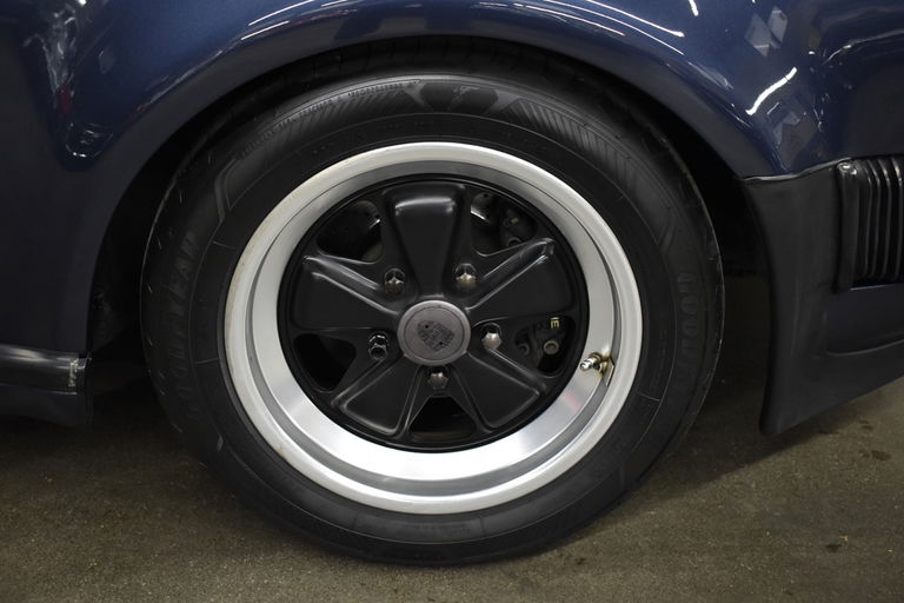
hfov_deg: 46.4
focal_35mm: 42
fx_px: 1055
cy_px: 302
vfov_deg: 31.9
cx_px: 452
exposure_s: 1/50
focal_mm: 28
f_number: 4.2
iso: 1100
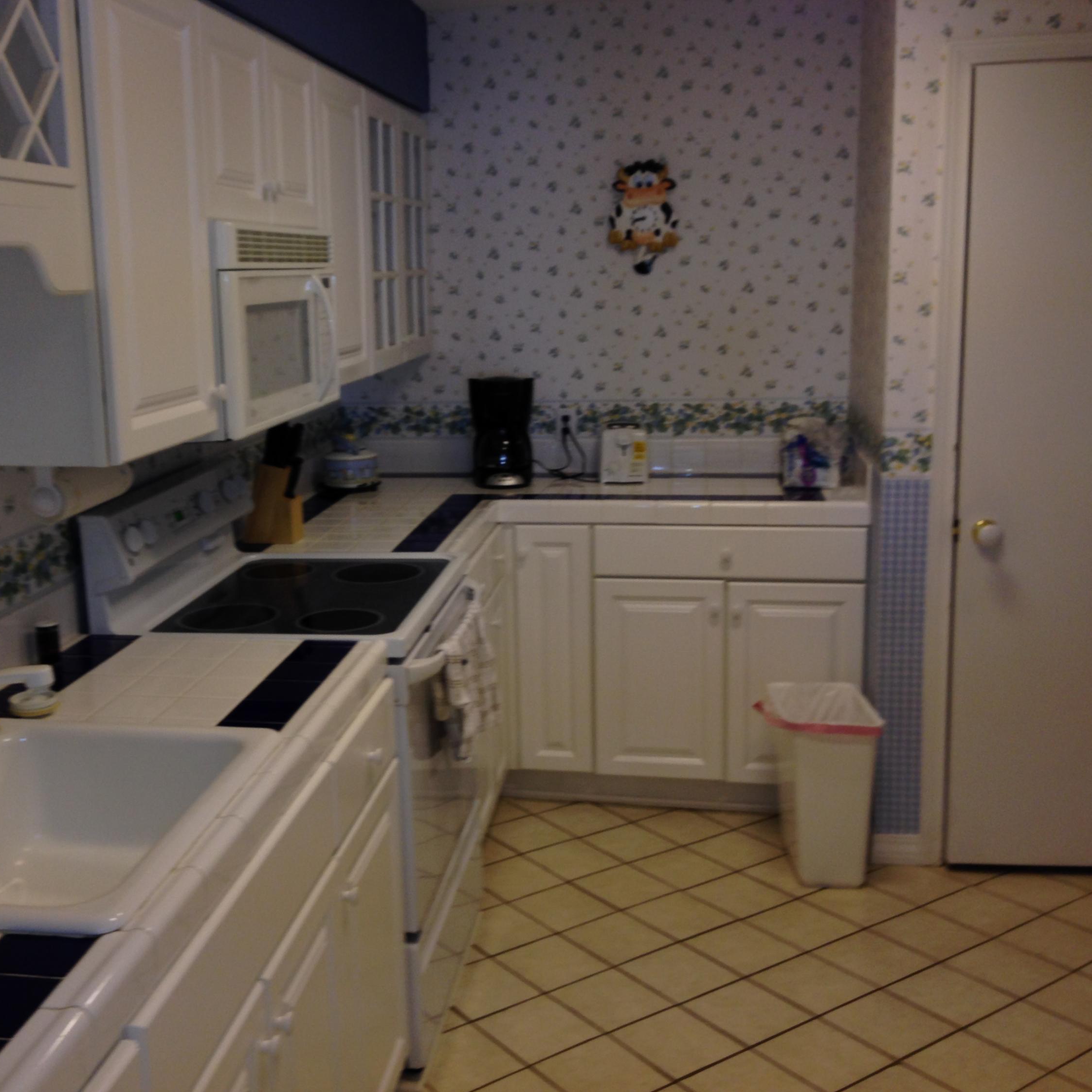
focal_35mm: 39
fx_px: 1392
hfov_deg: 42.4
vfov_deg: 42.8
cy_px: 546
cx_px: 391
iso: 50
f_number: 2.4
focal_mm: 4.12
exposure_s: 1/21
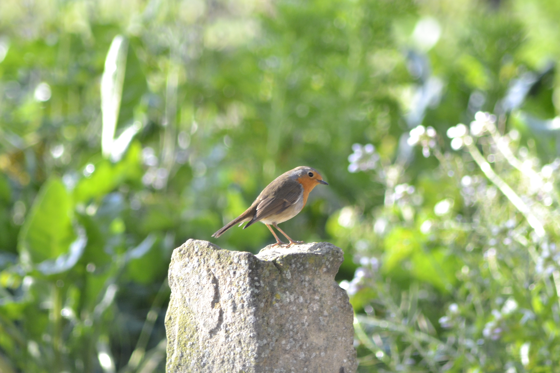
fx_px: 6999
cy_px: 186
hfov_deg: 4.6
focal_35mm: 450
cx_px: 280
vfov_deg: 3.1
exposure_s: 1/320
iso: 800
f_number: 6.3
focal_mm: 300
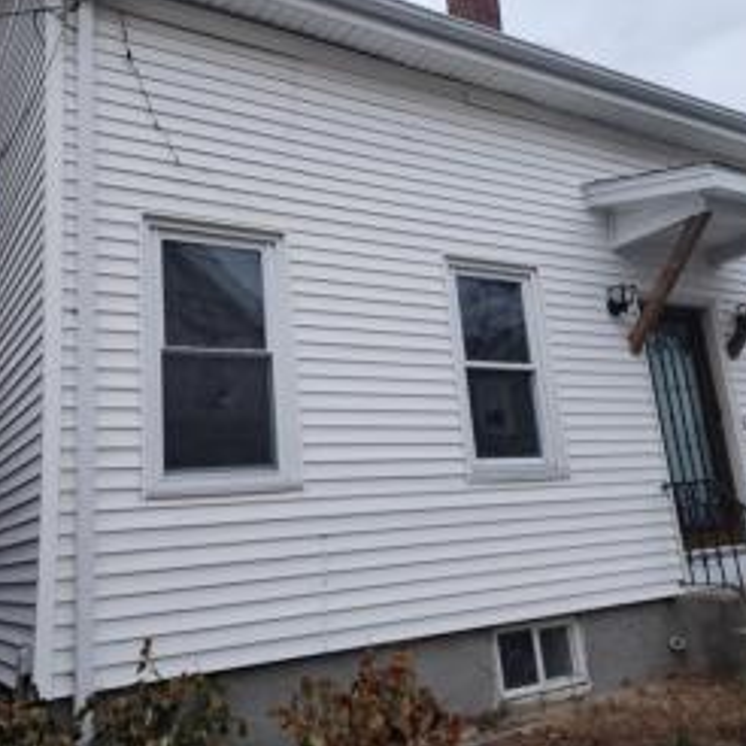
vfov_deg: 49.6
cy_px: 331
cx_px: 376
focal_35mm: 33
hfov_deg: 49.7
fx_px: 805
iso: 100
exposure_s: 1/180
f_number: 1.8
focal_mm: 6.4
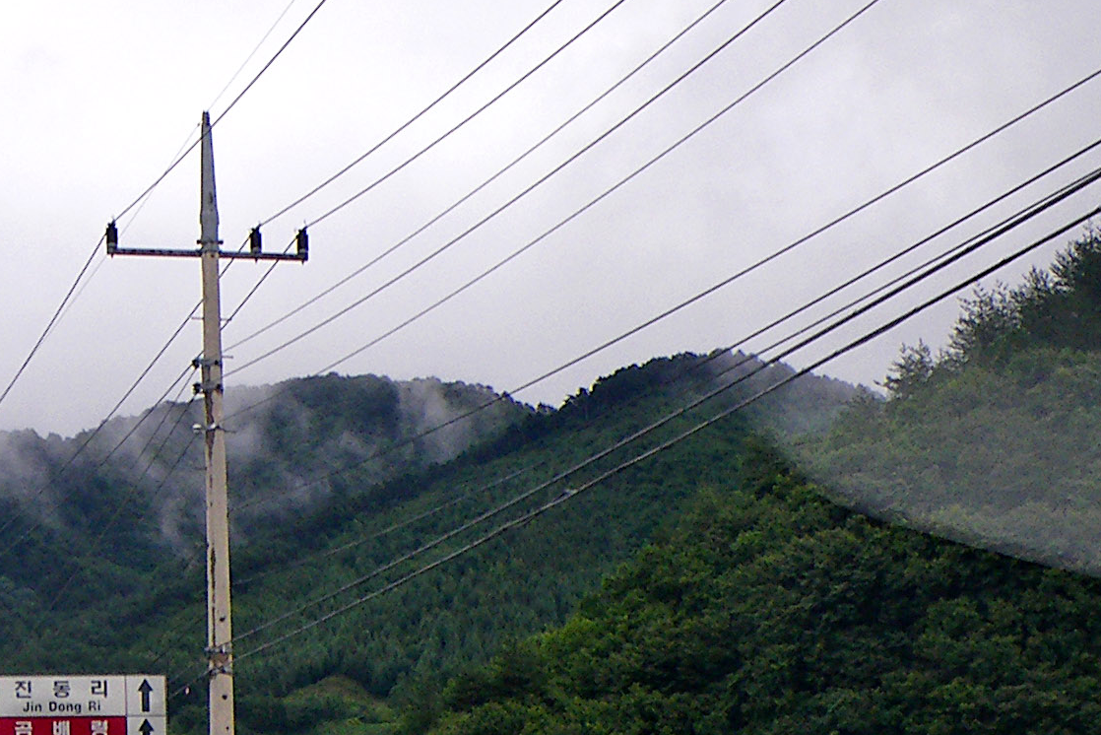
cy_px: 720
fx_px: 2906
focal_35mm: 95
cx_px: -169
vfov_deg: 14.2
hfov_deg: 20.3
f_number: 3.5
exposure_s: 1/200
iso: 50
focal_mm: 5
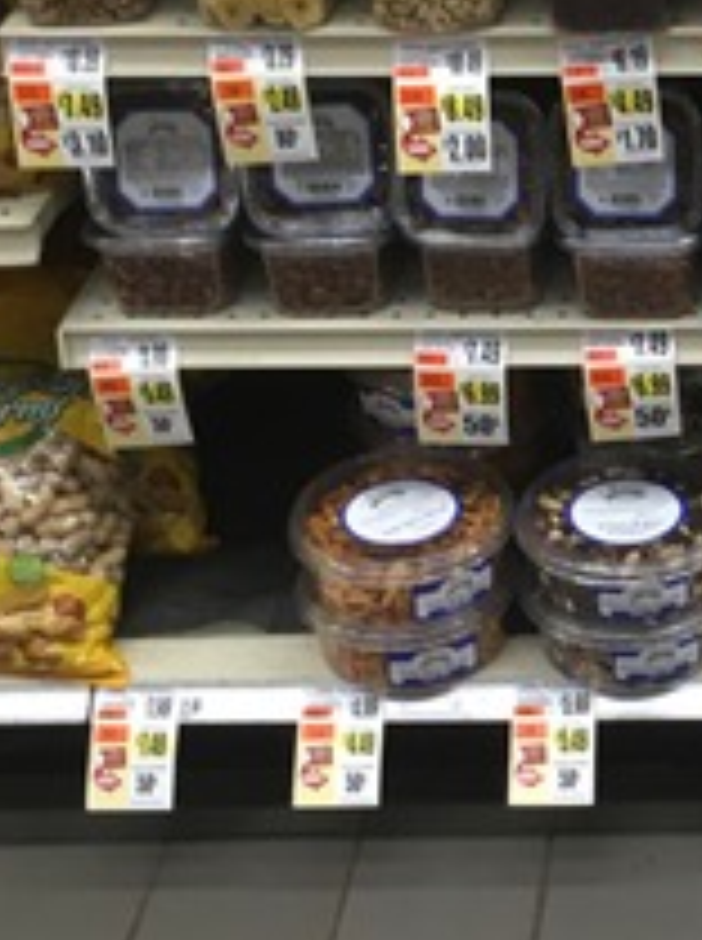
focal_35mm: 89
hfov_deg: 15.8
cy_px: 373
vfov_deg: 22.0
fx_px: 2414
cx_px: 878
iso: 50
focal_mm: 4.15
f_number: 2.2
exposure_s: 1/30
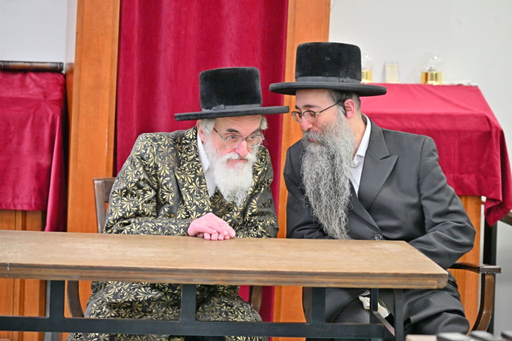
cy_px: 170
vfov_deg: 11.4
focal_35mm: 120
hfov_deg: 17.1
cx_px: 256
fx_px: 1707
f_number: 4
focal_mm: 120
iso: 1000
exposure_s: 1/160
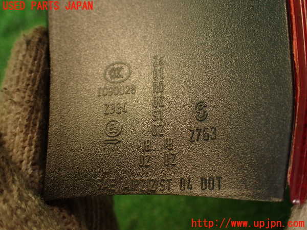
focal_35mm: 32
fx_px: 284
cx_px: 154
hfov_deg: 56.8
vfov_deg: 44.2
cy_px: 115
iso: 200
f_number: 2.4
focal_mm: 5.79
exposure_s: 1/50
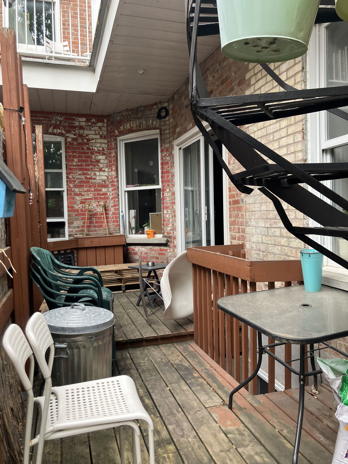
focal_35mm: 28
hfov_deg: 49.7
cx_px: 174
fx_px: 375
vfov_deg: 63.4
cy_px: 232
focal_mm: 3.99
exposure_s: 1/121
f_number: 1.8
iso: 50
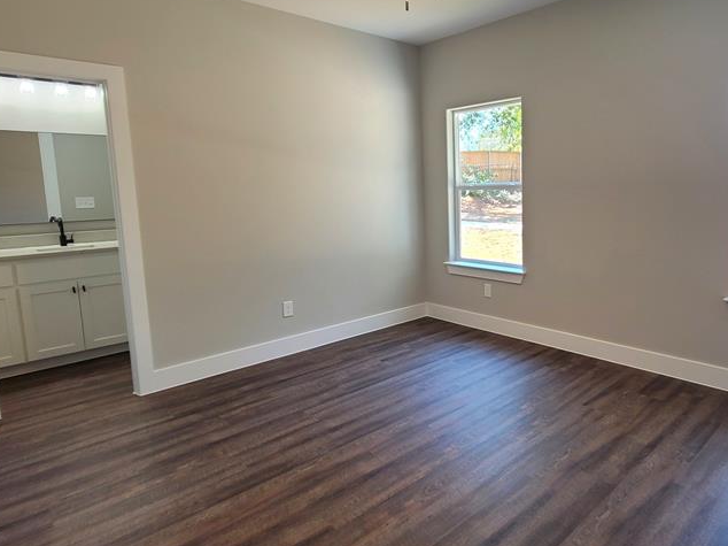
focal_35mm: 21
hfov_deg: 77.4
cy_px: 259
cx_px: 462
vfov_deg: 63.4
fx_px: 441
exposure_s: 1/60.2
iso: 64
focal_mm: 2.2
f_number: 2.2
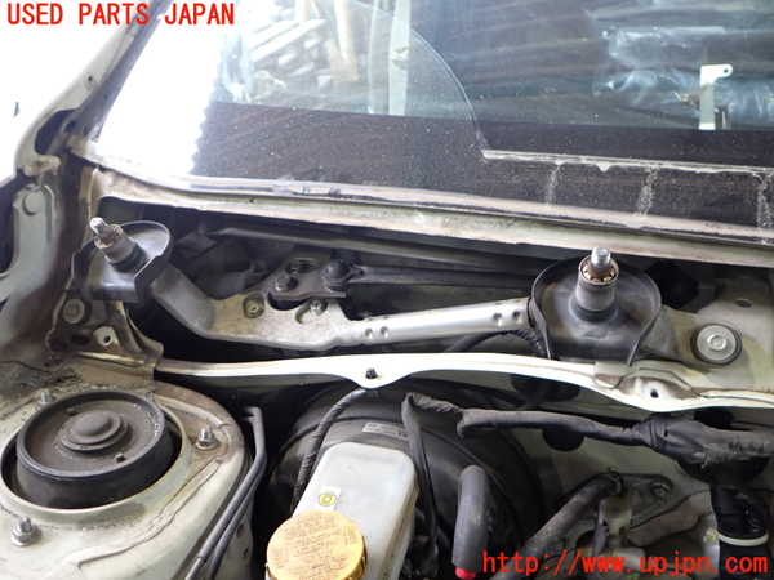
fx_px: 671
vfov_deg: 46.8
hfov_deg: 60.0
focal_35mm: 30
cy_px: 290
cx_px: 387
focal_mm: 5.4
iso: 200
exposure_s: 1/40
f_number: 2.3
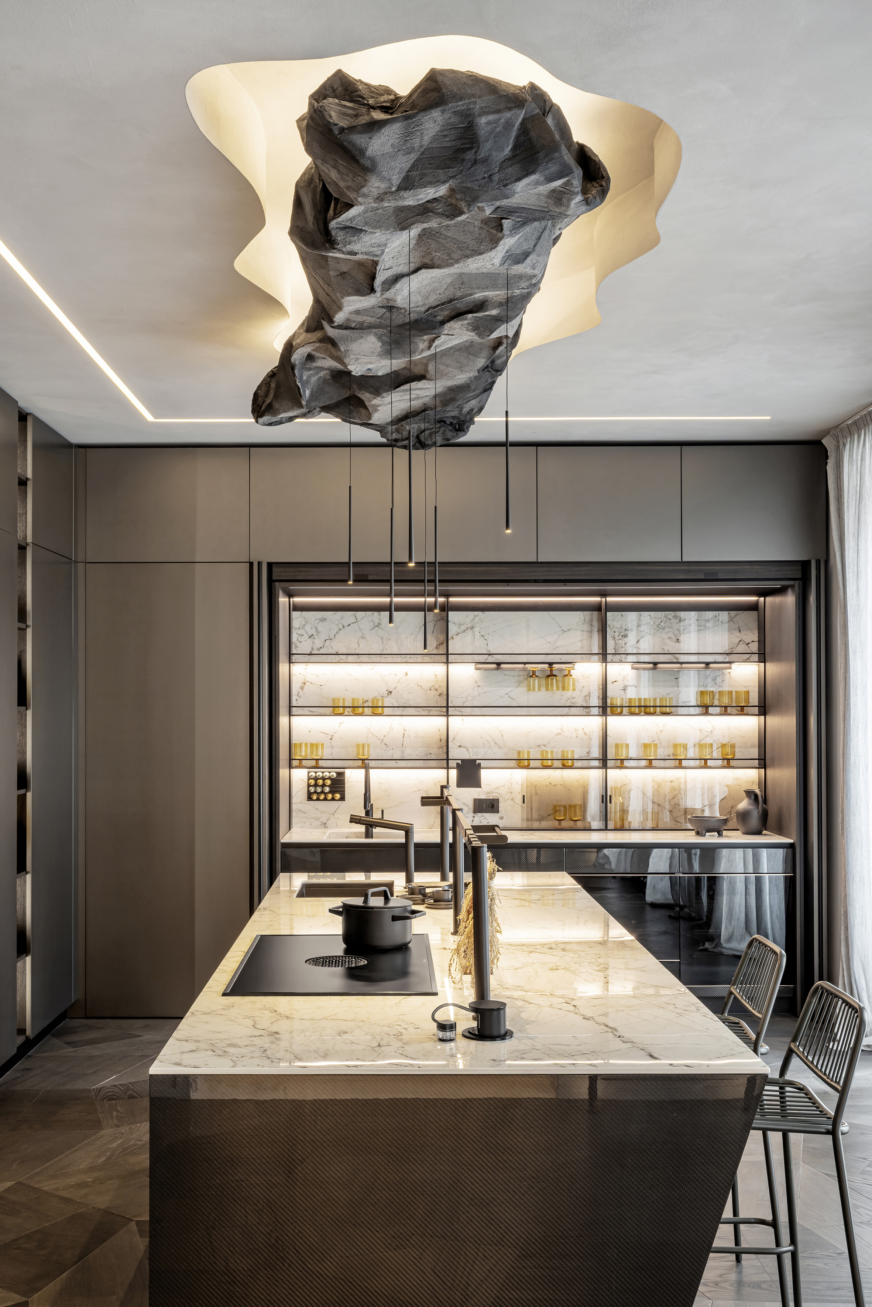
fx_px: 1307
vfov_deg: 53.1
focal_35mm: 36
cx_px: 436
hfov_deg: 36.9
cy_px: 654
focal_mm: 36
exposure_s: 1/2
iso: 100
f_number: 16
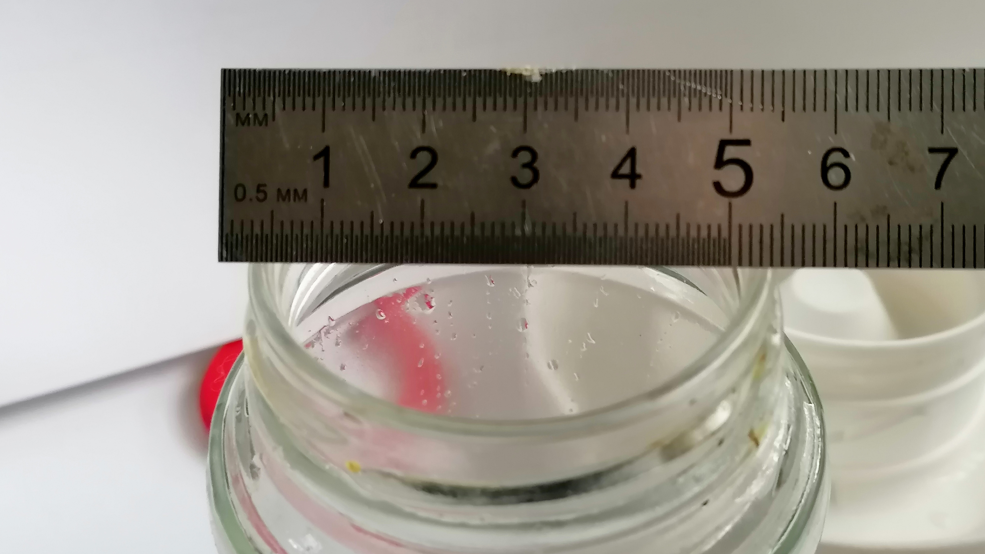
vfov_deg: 23.9
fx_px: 1306
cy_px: 308
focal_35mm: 50
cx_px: 488
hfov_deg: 41.3
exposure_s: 1/33.3
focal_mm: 4.75
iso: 125
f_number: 1.8
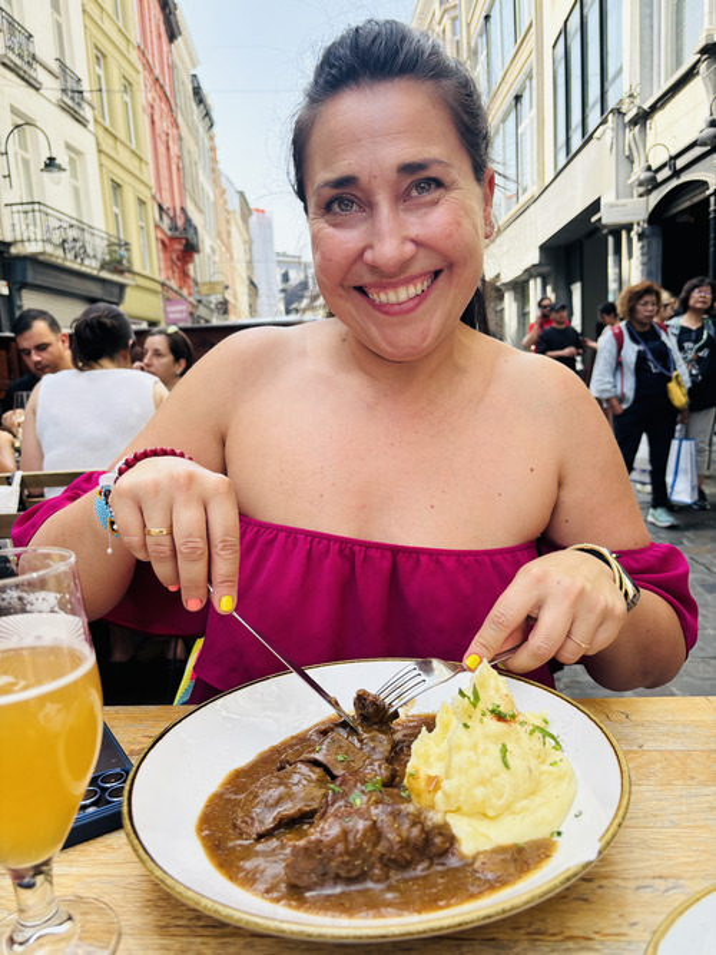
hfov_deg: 53.0
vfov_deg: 67.3
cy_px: 478
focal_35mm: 26
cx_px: 358
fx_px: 717
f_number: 1.6
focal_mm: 5.96
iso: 50
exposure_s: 1/498
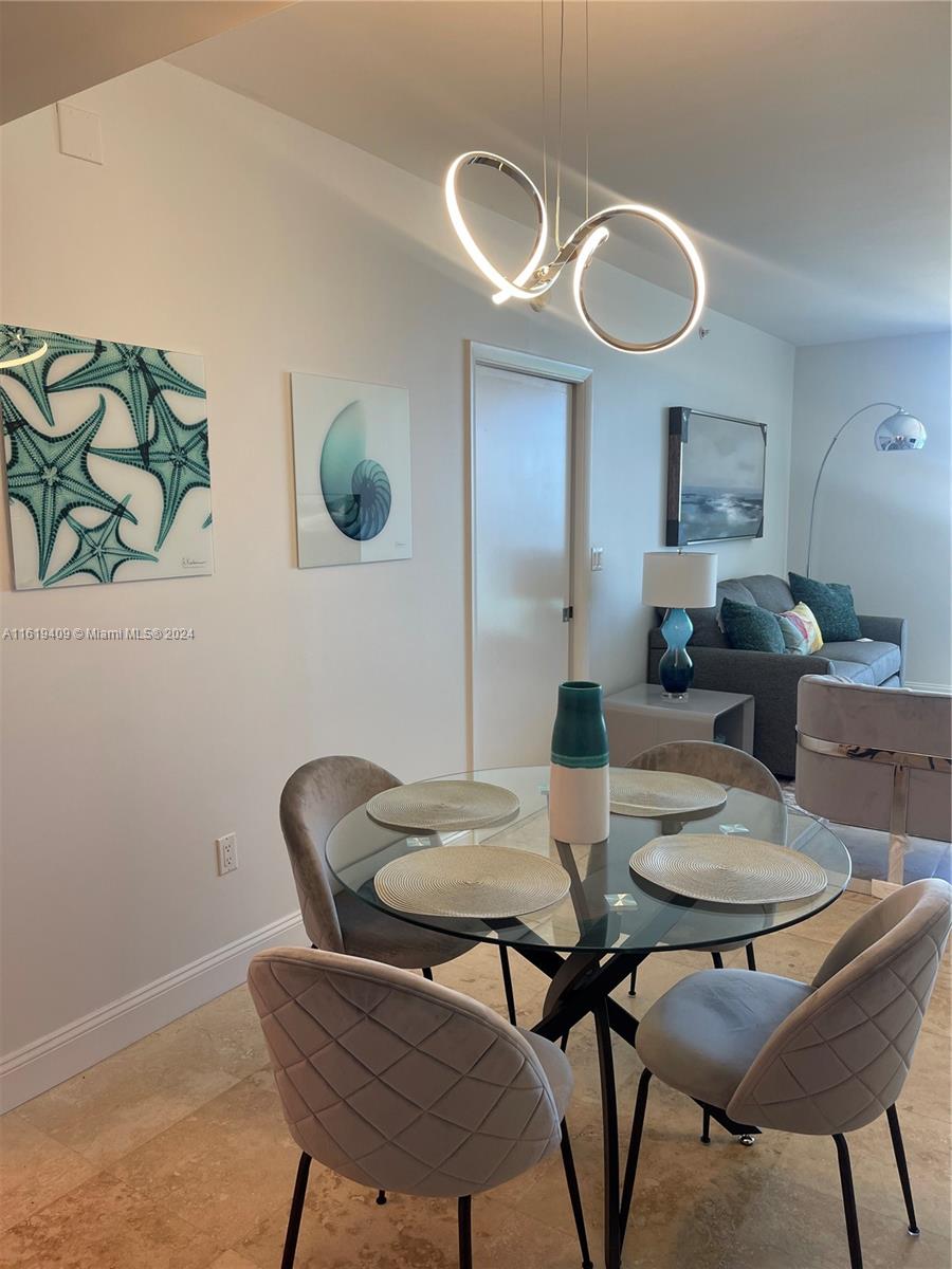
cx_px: 476
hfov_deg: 53.1
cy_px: 634
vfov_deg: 67.3
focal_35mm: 26
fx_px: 953
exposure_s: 1/120
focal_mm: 5.1
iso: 64
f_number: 1.6
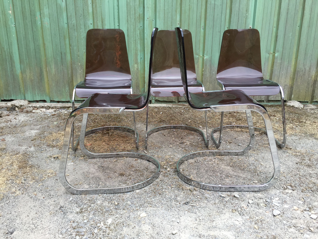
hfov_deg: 61.7
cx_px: 159
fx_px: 266
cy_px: 120
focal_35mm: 29
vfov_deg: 48.2
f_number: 2.2
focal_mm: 4.15
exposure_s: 1/488
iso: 32
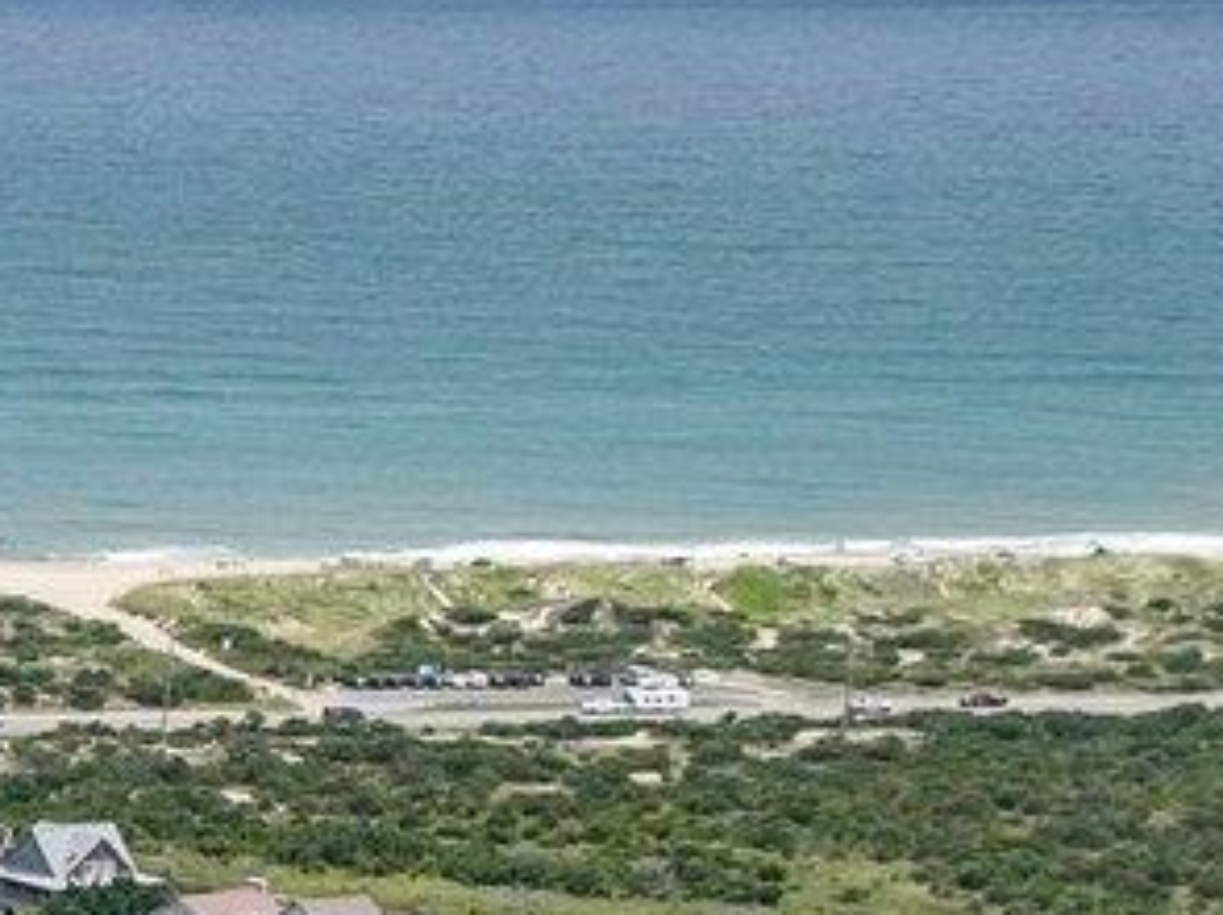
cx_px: -2042
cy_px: 1730
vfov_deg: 8.5
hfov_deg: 9.9
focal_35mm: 167
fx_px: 5895
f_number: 2.8
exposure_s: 1/2000
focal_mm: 12.29
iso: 100
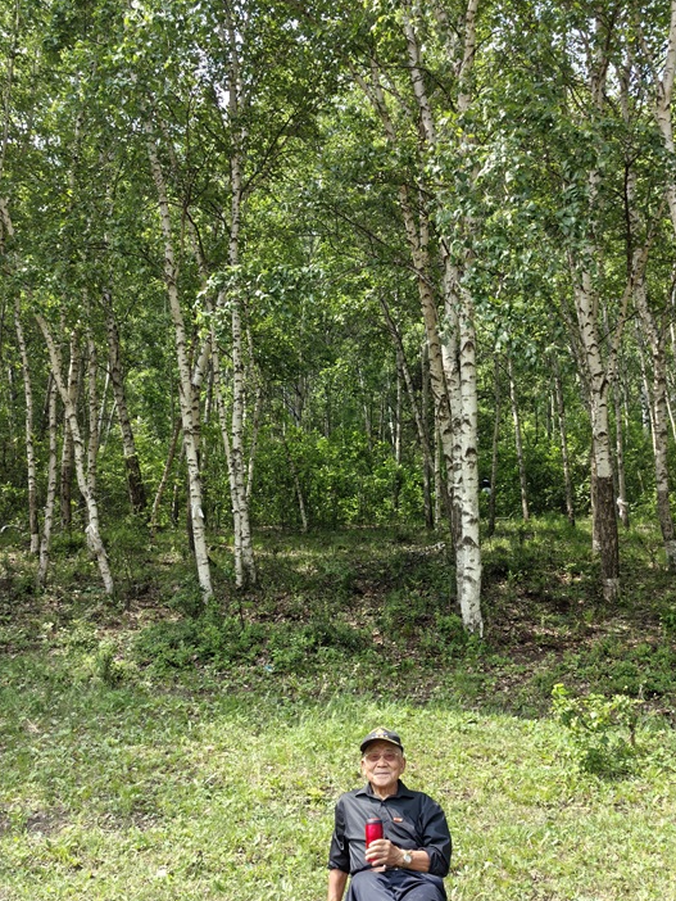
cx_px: 401
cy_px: 488
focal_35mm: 41
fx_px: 1067
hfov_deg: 35.1
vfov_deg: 45.7
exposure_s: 1/887
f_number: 2
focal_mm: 5.72
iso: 50
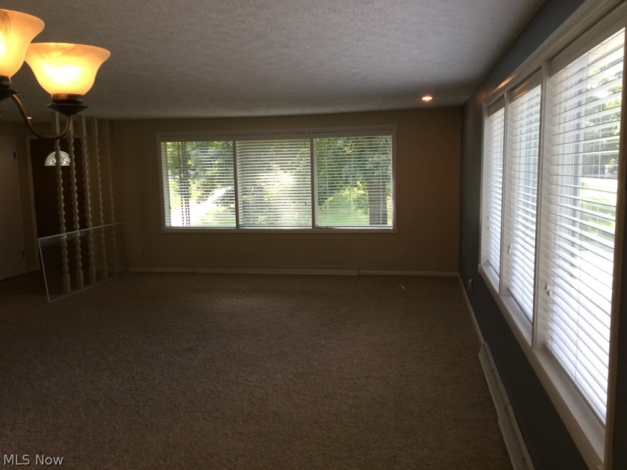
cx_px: 314
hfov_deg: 58.4
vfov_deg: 45.4
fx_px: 562
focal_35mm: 31
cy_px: 235
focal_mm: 3.3
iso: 25
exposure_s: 1/40
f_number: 2.4
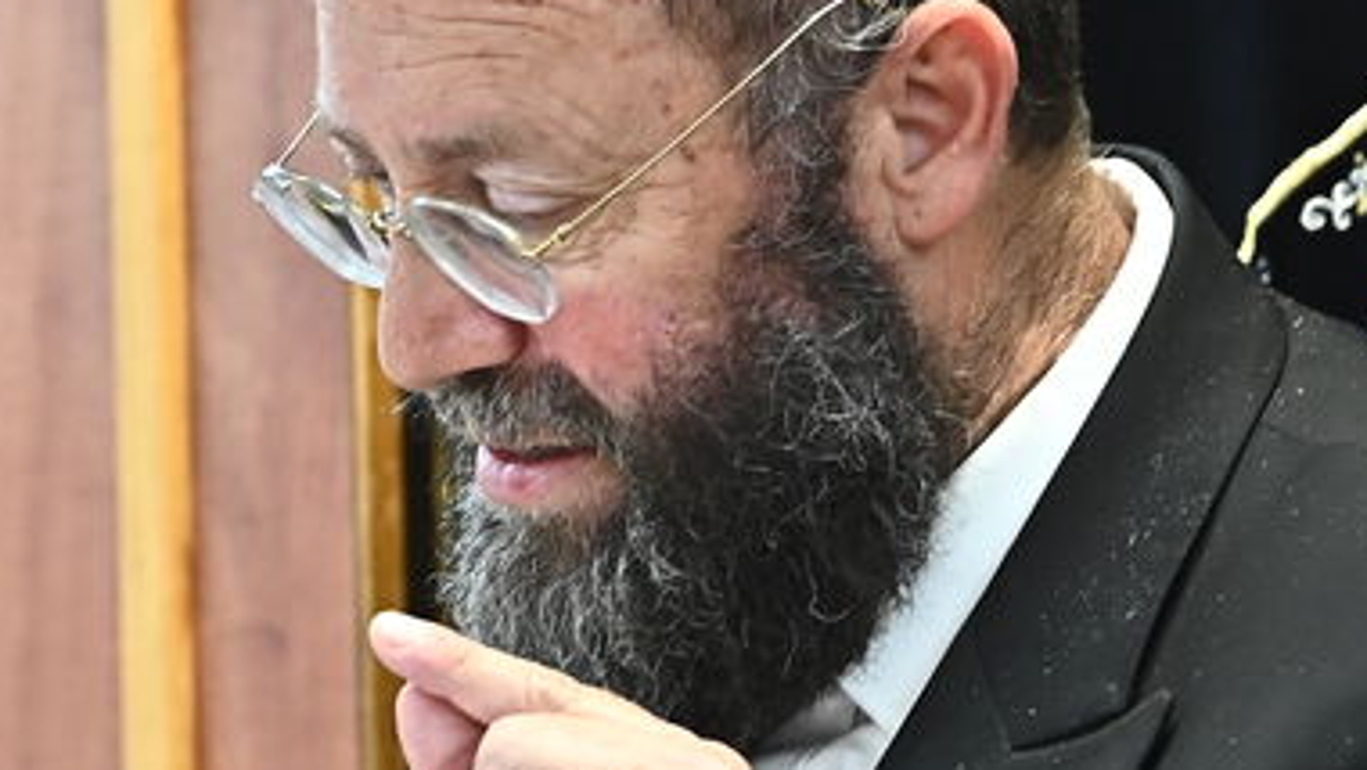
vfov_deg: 2.1
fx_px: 20993
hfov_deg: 3.7
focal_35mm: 579
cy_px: 626
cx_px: 594
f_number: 5
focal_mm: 150
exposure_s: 1/160
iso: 2000
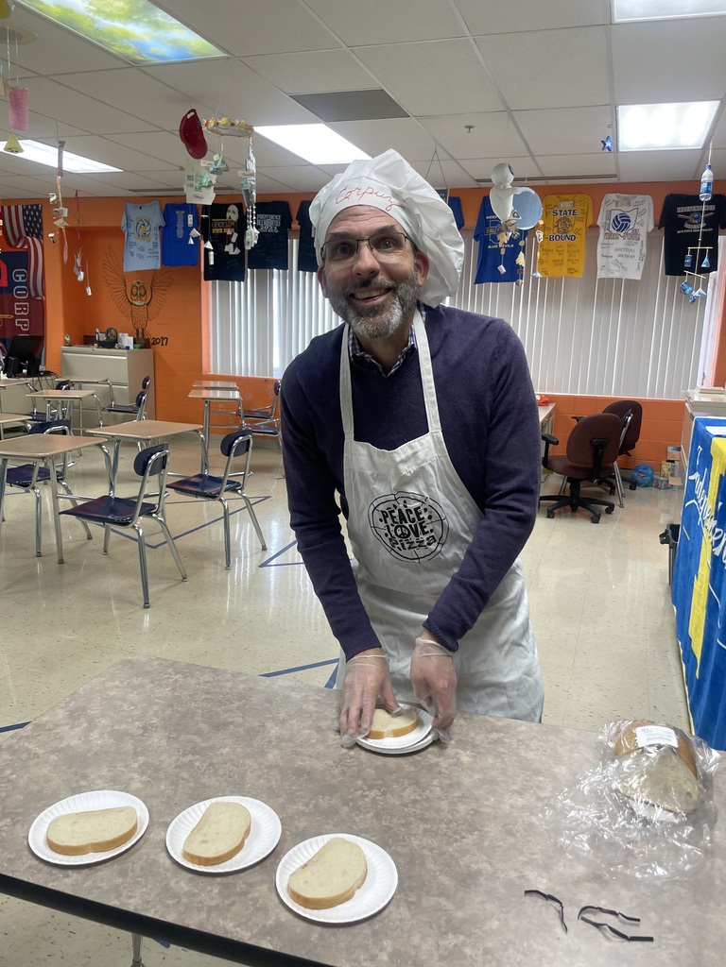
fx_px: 727
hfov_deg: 53.1
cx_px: 363
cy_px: 484
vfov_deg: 67.3
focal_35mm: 26
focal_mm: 4.2
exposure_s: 1/120
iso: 125
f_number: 1.6
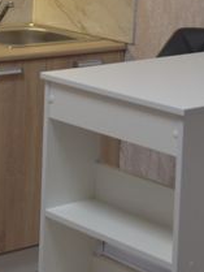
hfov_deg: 12.3
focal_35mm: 119
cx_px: 4
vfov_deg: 15.9
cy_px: -61
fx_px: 934
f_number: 3.5
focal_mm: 18
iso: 140
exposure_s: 1/30
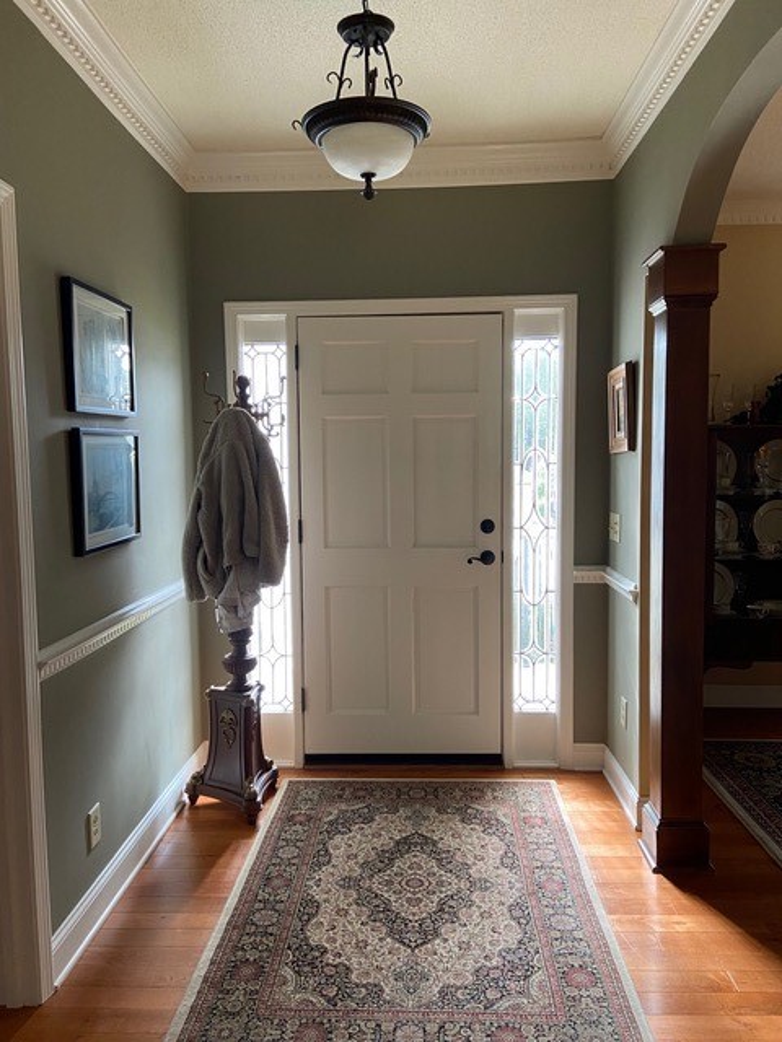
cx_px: 391
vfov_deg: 67.3
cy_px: 521
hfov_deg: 53.1
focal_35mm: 26
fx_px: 783
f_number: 1.8
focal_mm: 4.25
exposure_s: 1/60
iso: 160
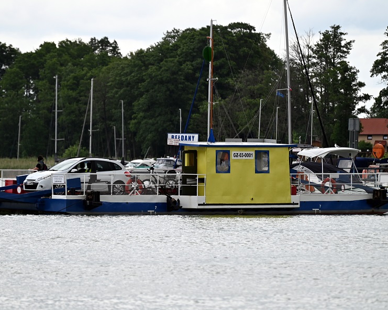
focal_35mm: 289
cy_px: 151
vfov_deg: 5.4
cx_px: 169
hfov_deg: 6.7
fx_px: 3319
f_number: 5.3
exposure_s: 1/1000
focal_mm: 240
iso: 320
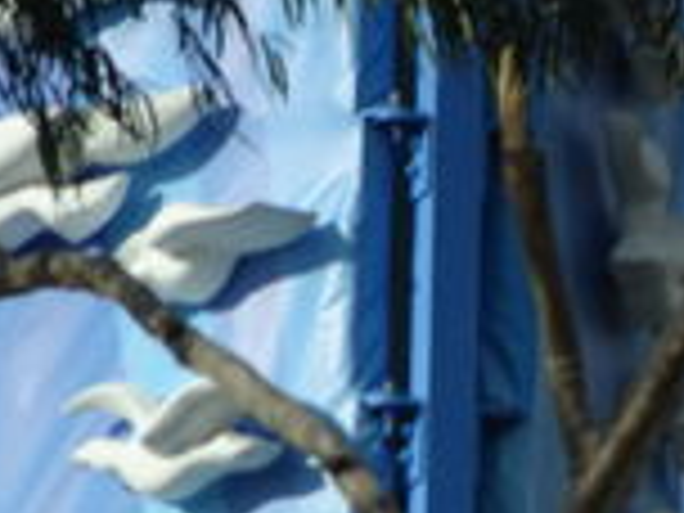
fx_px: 37405
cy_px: 626
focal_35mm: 1893
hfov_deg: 1.0
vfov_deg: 0.8
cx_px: 450
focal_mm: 123
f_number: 6.4
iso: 80
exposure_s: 1/500
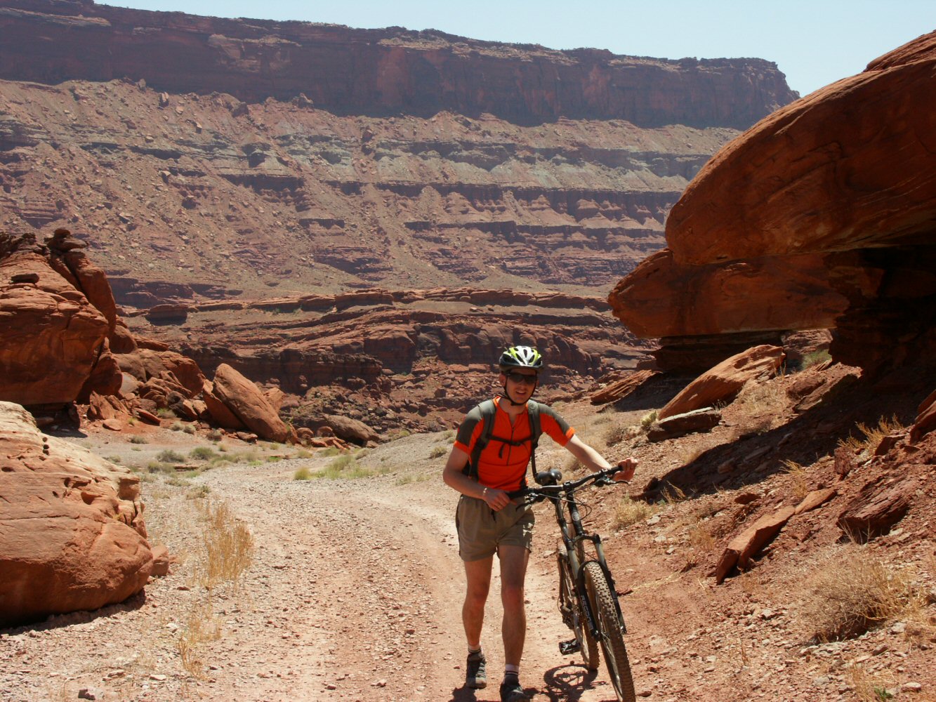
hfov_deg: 31.2
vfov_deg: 23.7
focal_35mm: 62
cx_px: 468
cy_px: 351
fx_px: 1677
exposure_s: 1/320
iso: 64
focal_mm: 15.95
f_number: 6.3
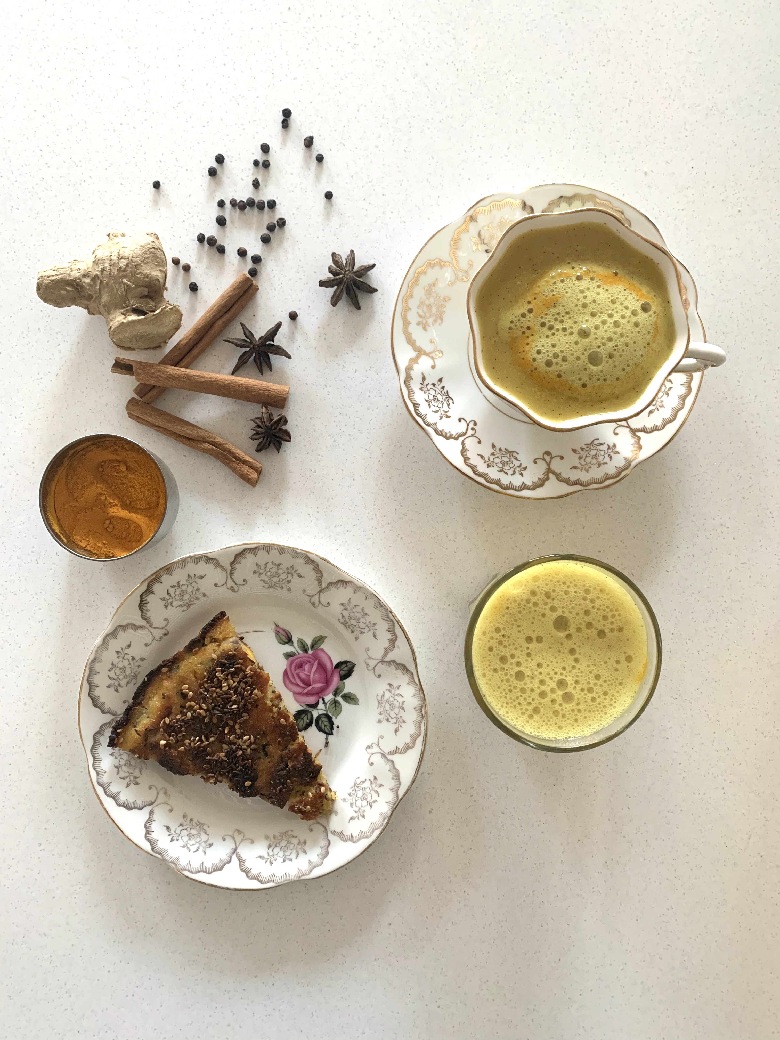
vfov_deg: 67.3
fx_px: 781
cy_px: 520
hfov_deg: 53.1
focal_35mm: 26
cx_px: 390
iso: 200
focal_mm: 4.25
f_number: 1.8
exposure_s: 1/60
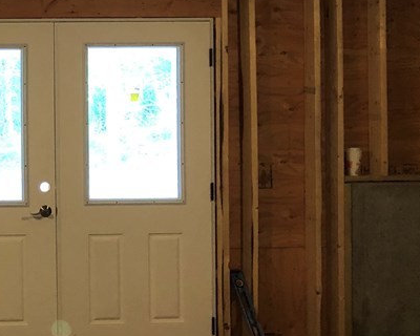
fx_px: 870
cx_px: -93
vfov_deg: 21.7
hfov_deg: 24.4
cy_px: 103
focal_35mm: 70
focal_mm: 4
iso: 100
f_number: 1.8
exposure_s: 1/15
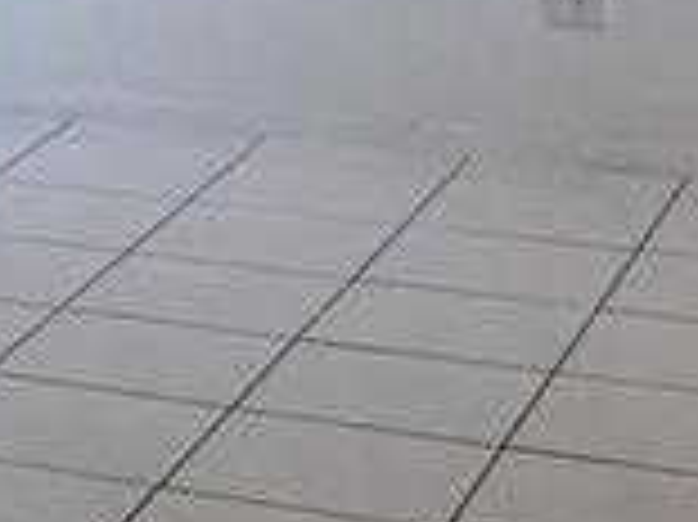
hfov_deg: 11.0
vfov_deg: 9.7
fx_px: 3022
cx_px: -995
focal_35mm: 150
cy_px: -158
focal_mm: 4.15
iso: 25
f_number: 2.2
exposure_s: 1/30
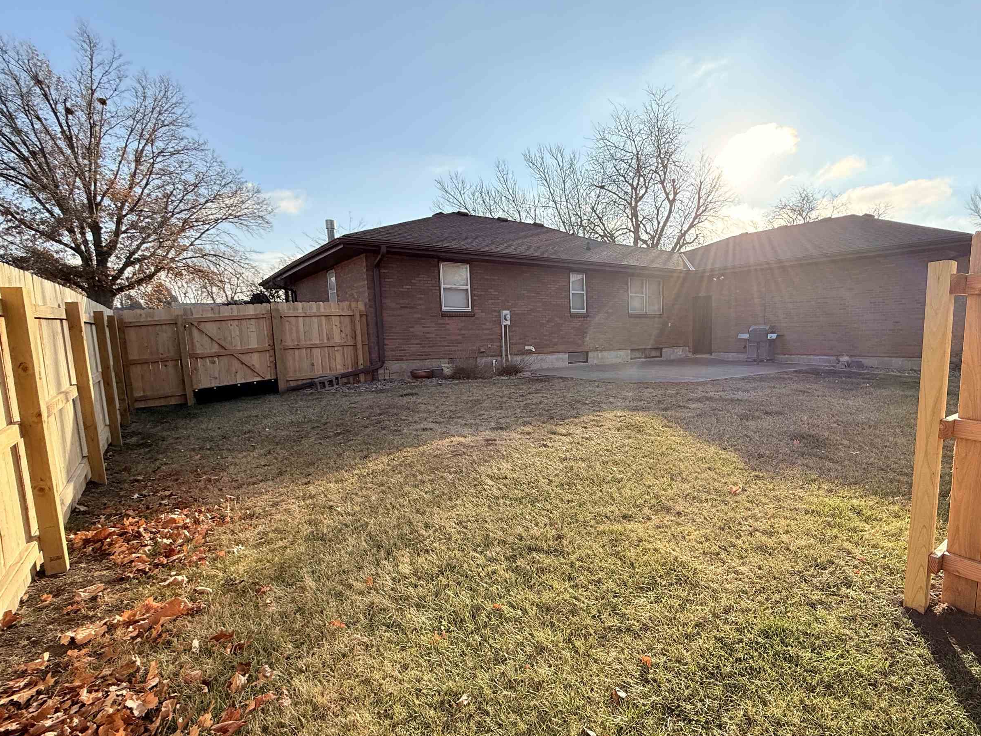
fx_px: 510
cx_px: 590
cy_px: 398
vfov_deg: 71.5
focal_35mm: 18
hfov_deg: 86.6
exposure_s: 1/1312
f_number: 2.2
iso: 64
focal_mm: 2.22
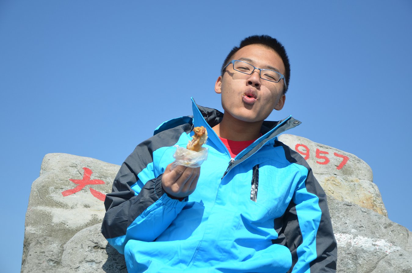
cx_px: 206
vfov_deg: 18.8
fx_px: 822
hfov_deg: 28.1
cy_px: 136
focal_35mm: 72
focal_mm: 48
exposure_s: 1/1250
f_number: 4.8
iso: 200
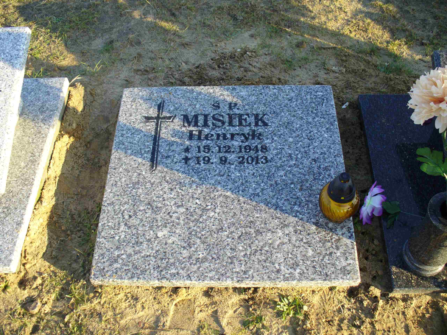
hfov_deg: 50.1
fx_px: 478
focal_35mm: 37
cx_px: 224
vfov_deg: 38.7
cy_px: 168
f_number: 2.8
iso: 80
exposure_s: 1/160
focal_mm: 6.1
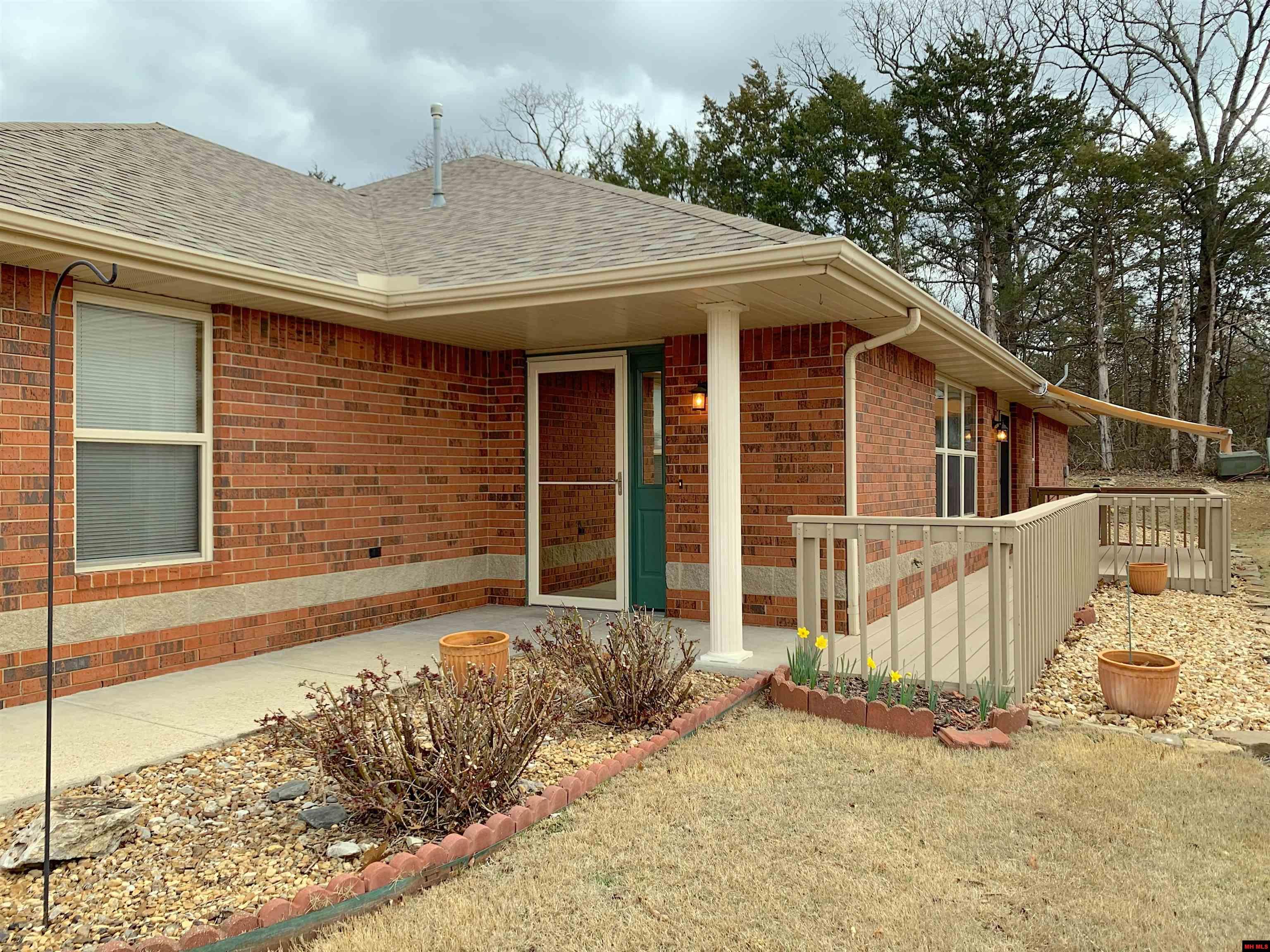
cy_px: 476
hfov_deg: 67.3
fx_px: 954
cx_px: 635
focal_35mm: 26
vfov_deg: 53.1
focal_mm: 4.25
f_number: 1.8
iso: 25
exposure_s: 1/122
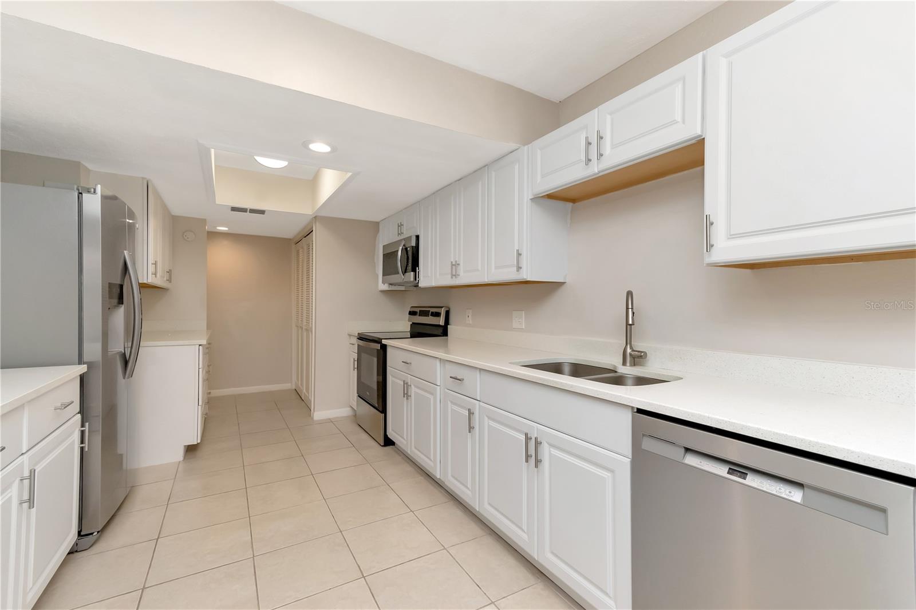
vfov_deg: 77.3
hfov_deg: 100.4
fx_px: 382
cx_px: 458
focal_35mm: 15
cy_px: 305
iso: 800
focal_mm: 10
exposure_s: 1/100
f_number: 9
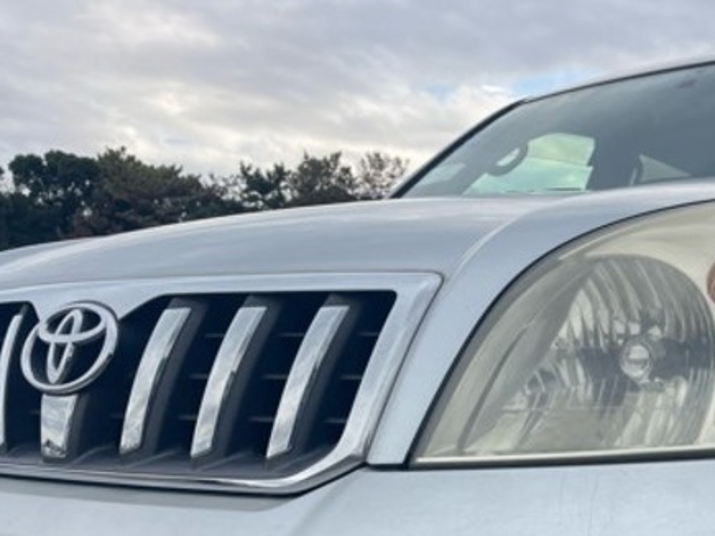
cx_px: 600
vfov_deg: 30.2
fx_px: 950
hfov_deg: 39.2
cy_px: 480
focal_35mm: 46
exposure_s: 1/1109
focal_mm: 5.1
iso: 32
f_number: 1.6
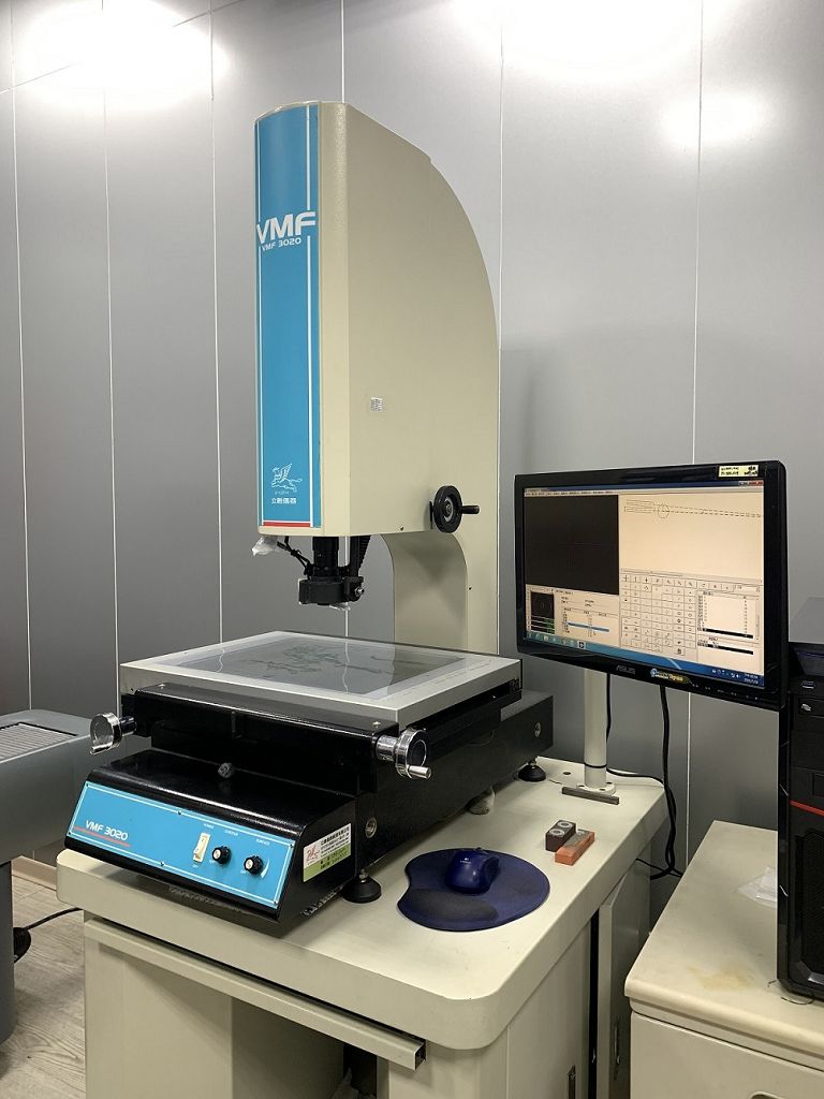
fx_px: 825
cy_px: 550
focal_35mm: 26
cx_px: 412
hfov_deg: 53.1
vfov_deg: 67.3
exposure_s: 1/60
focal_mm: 4.25
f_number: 1.8
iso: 64
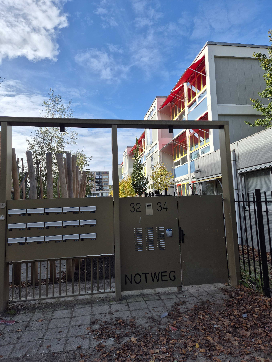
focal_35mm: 23
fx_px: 241
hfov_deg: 58.9
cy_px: 181
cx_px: 136
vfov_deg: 73.9
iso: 25
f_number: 1.8
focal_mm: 5.4
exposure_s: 1/1112
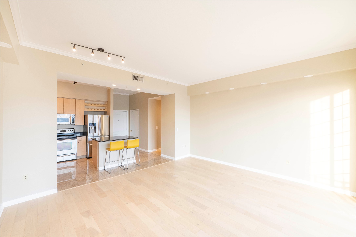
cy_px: 118
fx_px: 138
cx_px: 178
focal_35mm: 14
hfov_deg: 104.3
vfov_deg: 81.2
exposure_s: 1/50
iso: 800
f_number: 6.3
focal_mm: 14
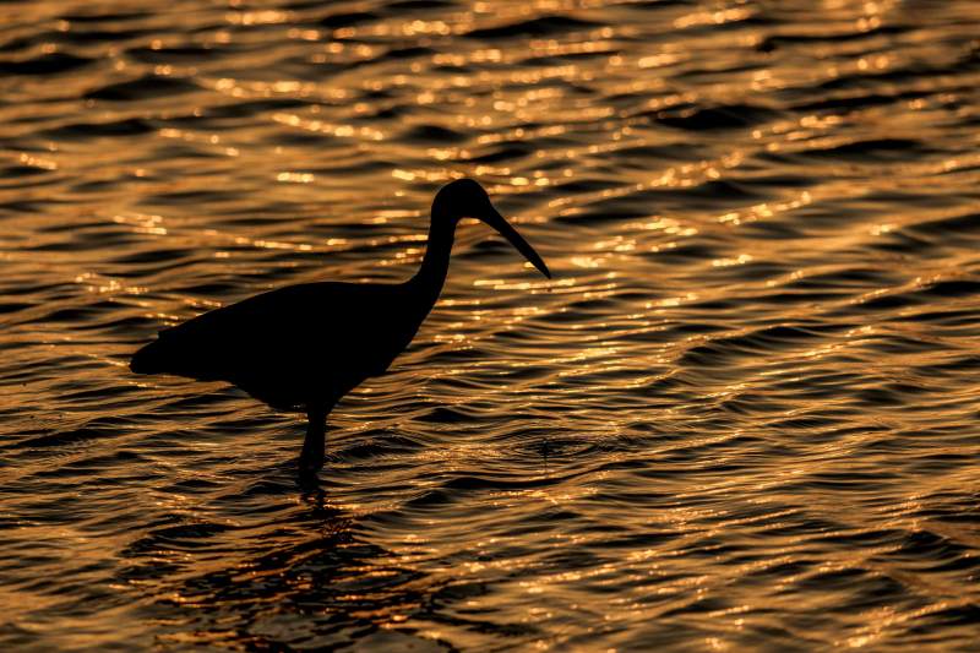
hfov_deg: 3.6
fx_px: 15404
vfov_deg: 2.4
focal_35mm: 566
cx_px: 490
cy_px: 326
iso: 640
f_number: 7.1
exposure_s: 1/1600
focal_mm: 566
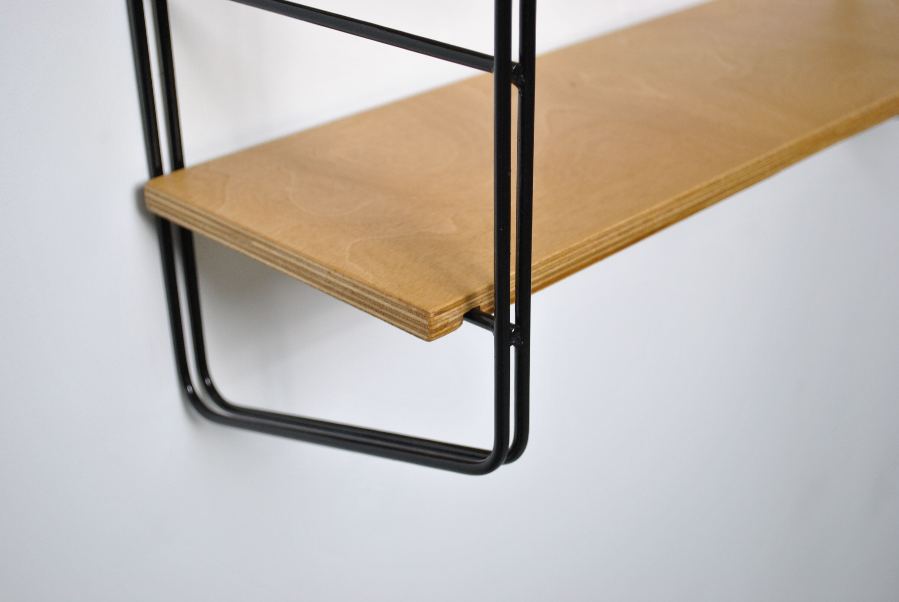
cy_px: 301
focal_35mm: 54
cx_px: 450
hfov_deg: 36.8
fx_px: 1350
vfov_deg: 25.1
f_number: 5
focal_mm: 36
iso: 360
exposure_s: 1/30
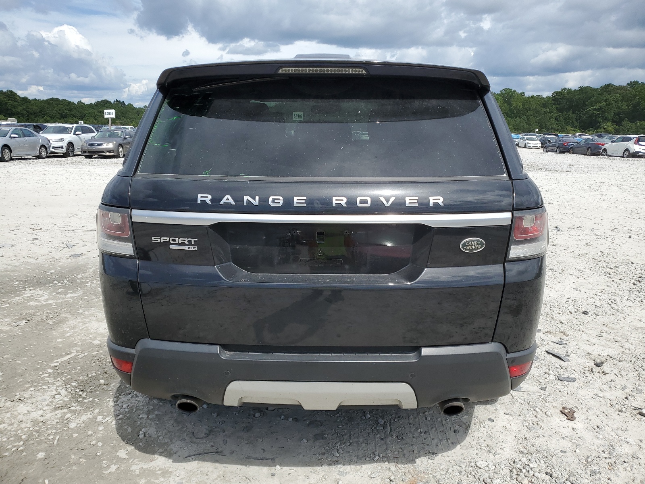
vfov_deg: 53.1
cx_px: 322
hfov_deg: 67.3
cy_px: 242
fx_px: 484
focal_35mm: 26
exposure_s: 1/3333
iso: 50
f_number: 1.5
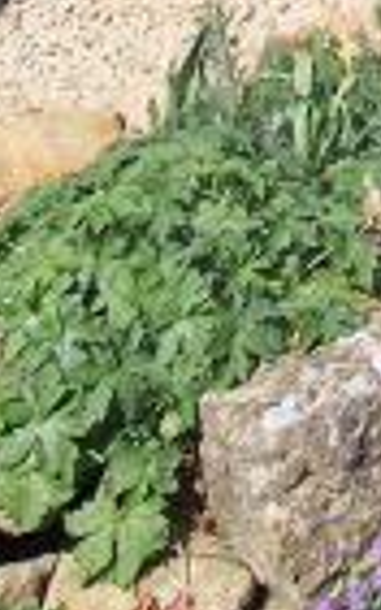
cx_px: 1013
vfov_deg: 14.6
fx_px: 1663
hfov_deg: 10.5
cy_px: -800
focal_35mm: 100
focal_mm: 2.2
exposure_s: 1/1948
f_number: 2.2
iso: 50
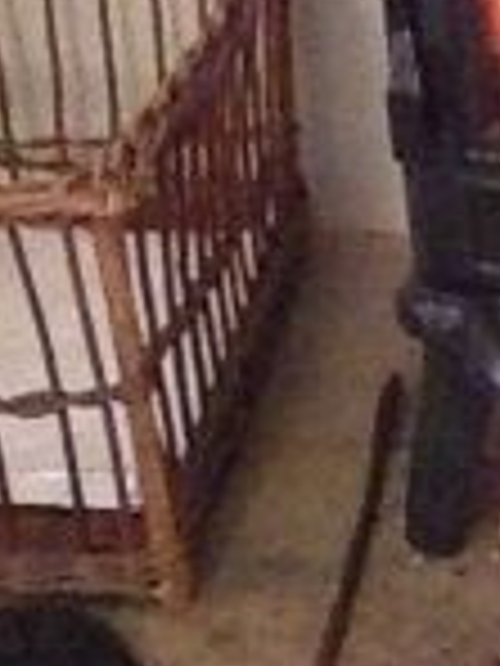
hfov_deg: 4.1
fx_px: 6914
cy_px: 482
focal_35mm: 359
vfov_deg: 5.5
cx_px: 998
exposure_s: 1/15
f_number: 2.4
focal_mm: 4.12
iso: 2500
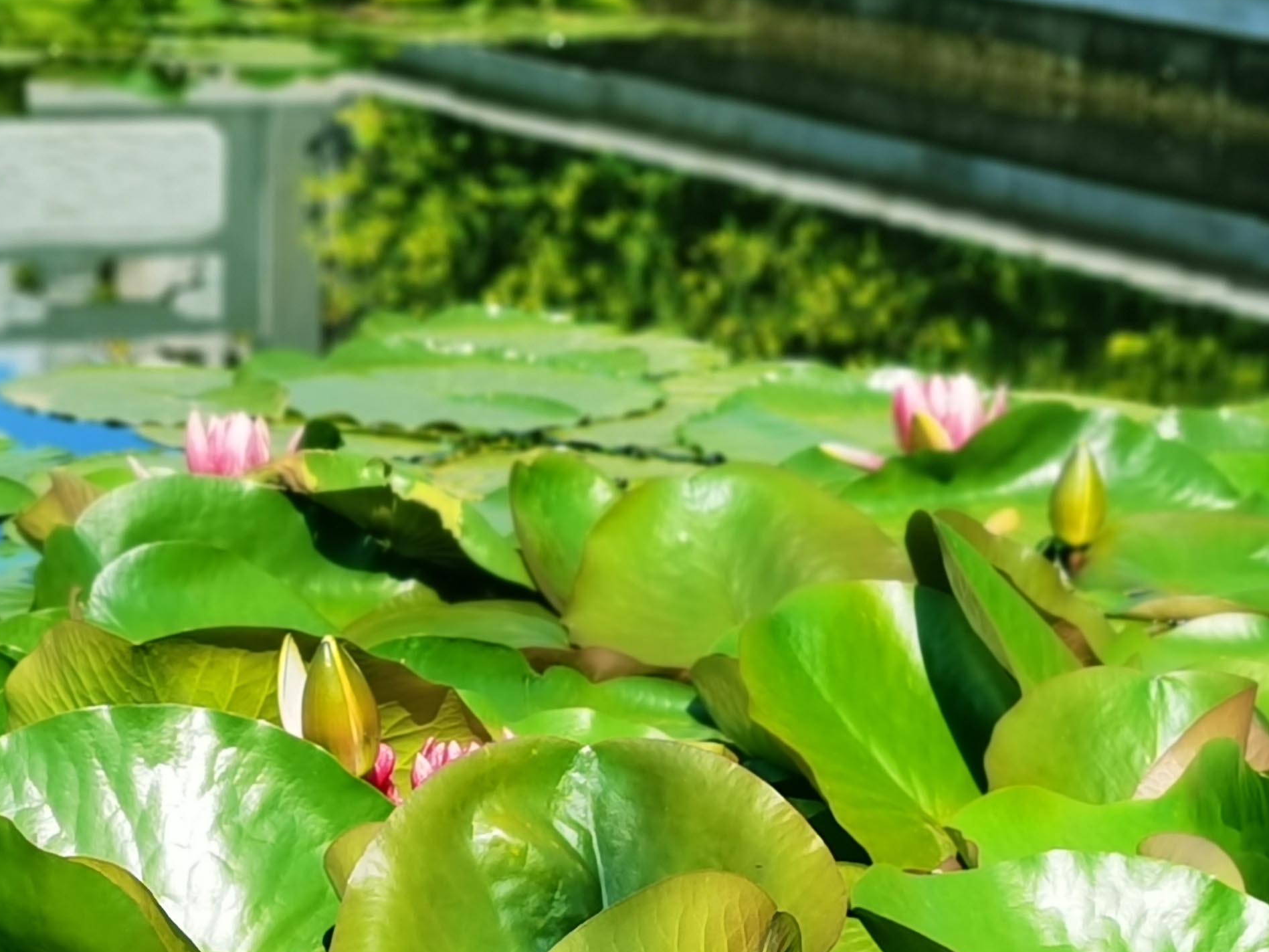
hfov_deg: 16.5
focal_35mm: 119
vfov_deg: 12.4
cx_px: 525
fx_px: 4363
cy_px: 849
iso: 50
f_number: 4
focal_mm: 5.58
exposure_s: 1/1353
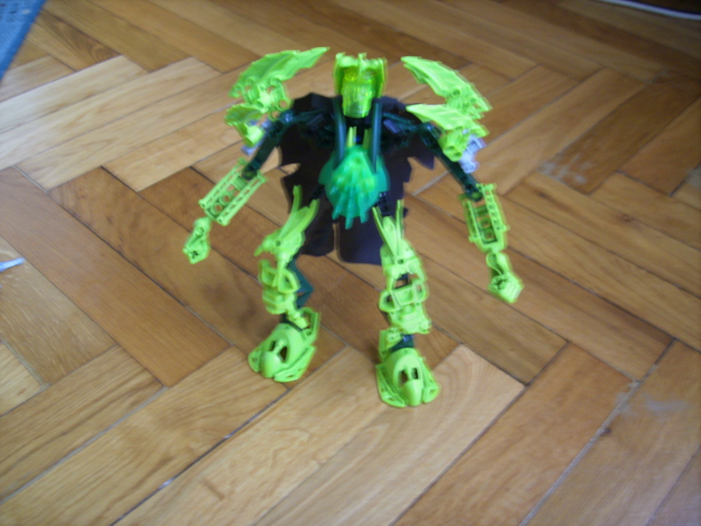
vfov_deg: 44.2
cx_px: 350
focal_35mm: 32
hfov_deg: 56.8
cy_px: 263
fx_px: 648
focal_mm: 5.99
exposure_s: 1/2
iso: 50
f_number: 2.8
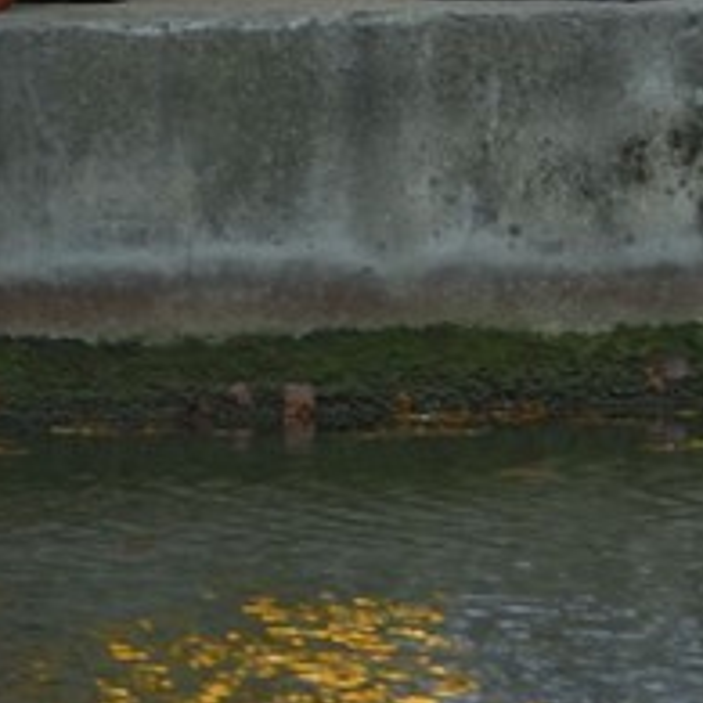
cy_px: -1045
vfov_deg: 1.9
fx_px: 21621
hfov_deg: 1.9
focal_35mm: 941
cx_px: -815
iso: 100
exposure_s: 1/100
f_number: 5
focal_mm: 90
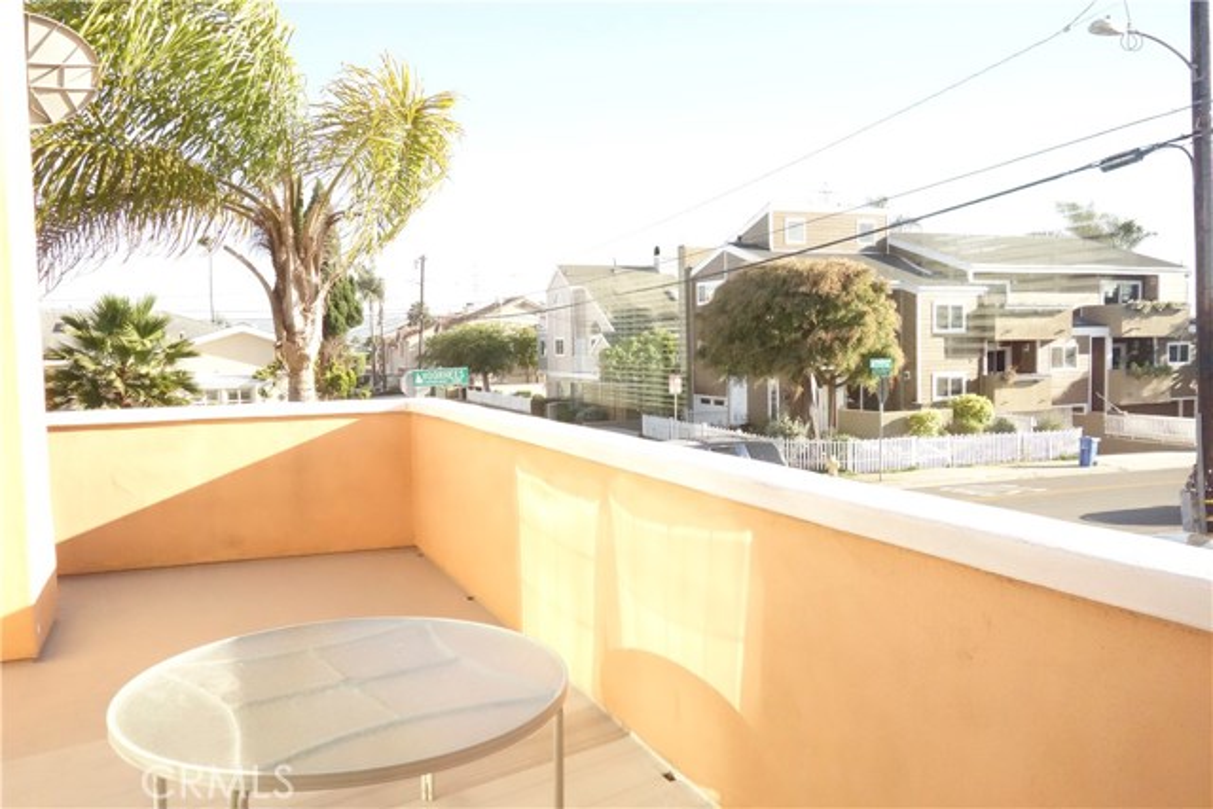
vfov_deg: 46.4
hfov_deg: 65.5
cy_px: 404
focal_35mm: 28
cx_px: 606
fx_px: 944
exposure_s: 1/2000
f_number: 4
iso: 1600
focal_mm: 10.4
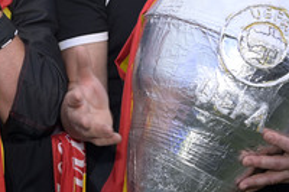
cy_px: -17
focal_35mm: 113
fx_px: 906
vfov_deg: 11.9
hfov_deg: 18.1
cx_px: 98
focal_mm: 50
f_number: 5.6
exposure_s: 1/40
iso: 640
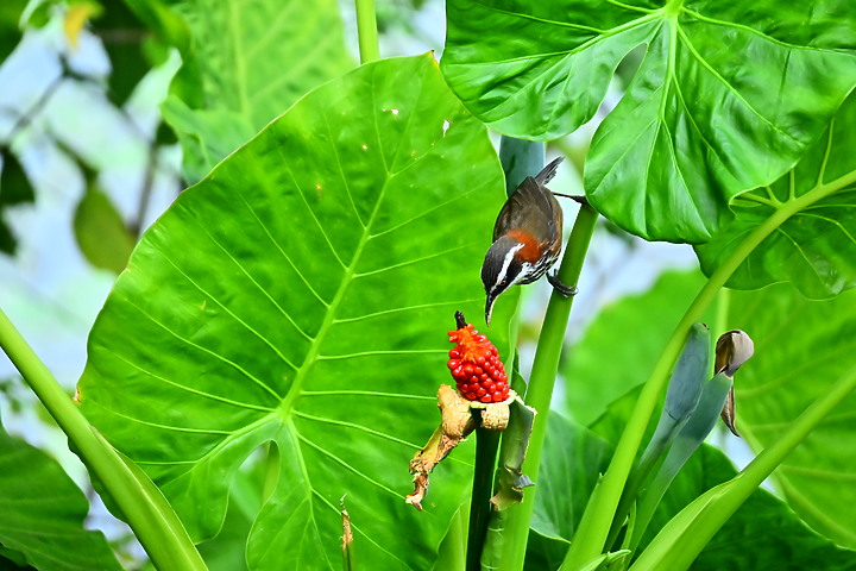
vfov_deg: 5.4
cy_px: 286
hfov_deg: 8.1
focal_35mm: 255
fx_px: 6063
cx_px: 428
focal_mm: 170
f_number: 5.6
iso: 1800
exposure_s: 1/2500
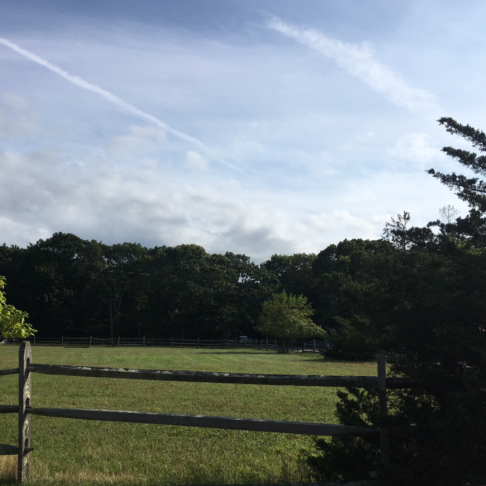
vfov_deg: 47.2
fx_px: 556
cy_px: 240
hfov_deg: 46.9
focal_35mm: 35
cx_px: 191
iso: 25
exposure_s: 1/3205
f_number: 2.2
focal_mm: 4.15
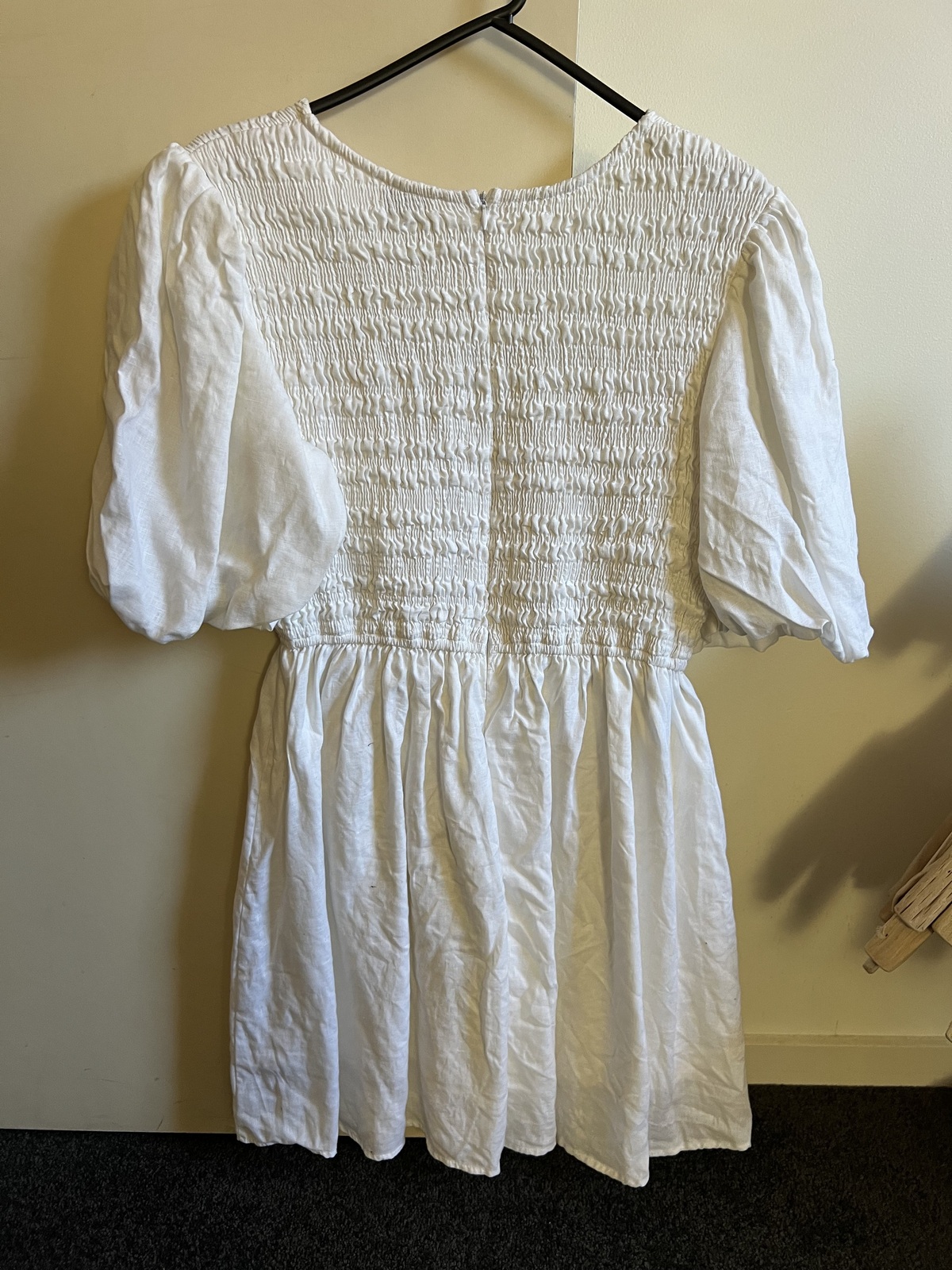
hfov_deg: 53.1
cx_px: 476
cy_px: 635
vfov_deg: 67.3
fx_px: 953
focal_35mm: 26
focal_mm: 5.7
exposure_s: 1/93
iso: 125
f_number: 1.5
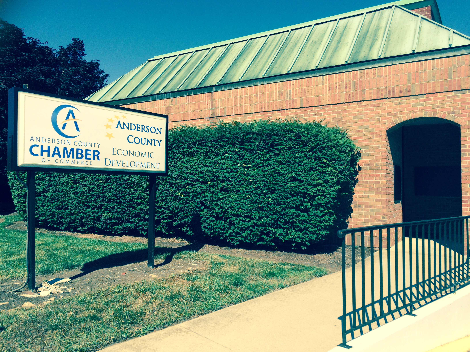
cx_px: 235
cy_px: 176
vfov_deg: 48.2
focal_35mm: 29
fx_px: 394
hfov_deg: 61.7
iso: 32
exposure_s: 1/2564
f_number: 2.2
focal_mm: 4.15
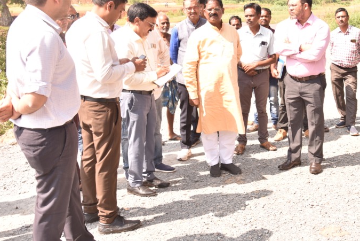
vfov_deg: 28.5
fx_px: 470
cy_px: 82
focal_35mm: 47
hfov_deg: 40.8
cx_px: 268
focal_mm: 31
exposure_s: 1/80
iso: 100
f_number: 6.3
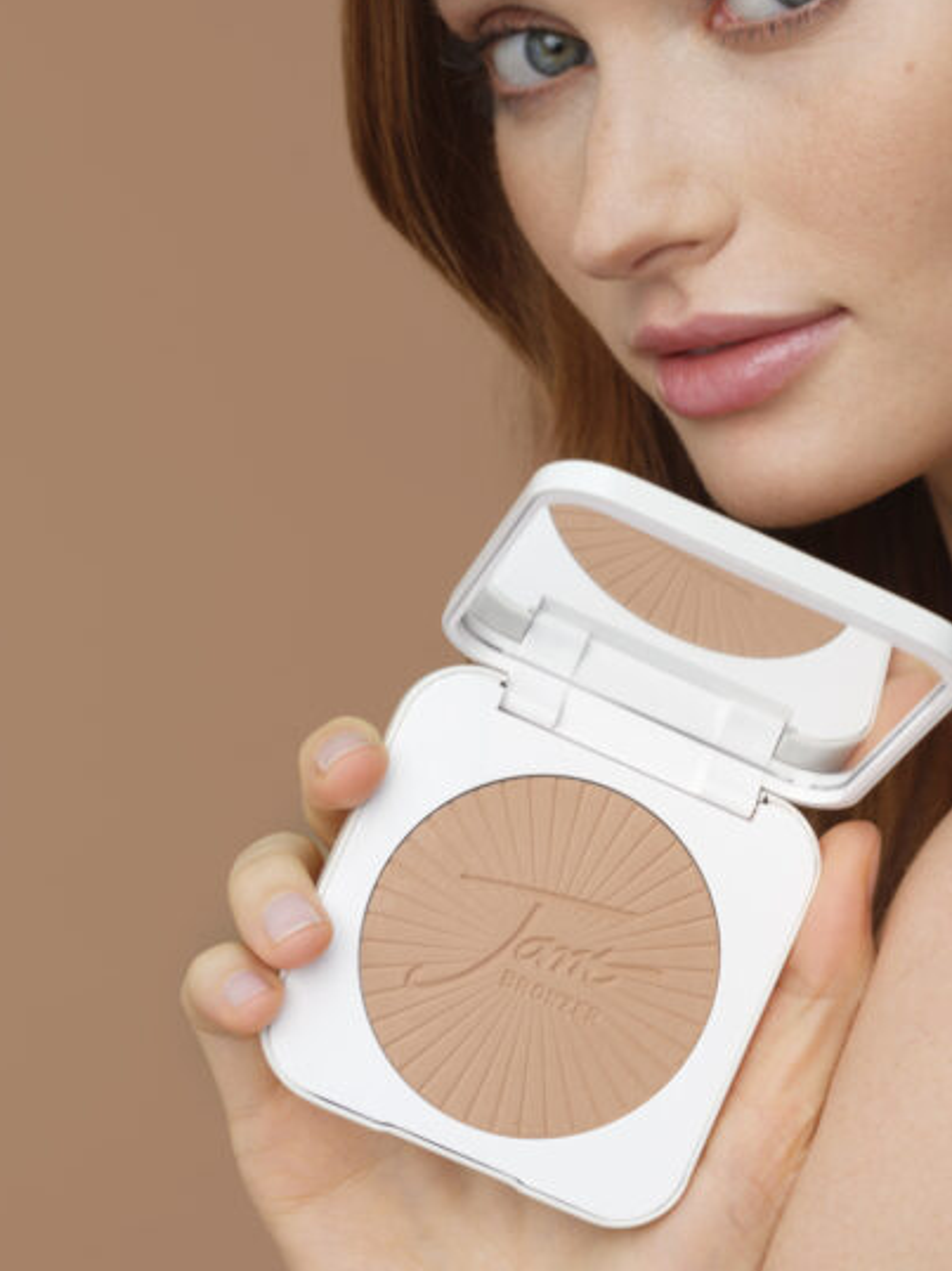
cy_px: 326
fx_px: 4404
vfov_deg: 16.3
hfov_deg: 12.2
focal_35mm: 120
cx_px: 858
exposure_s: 1/80
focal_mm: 80
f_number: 11
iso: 100
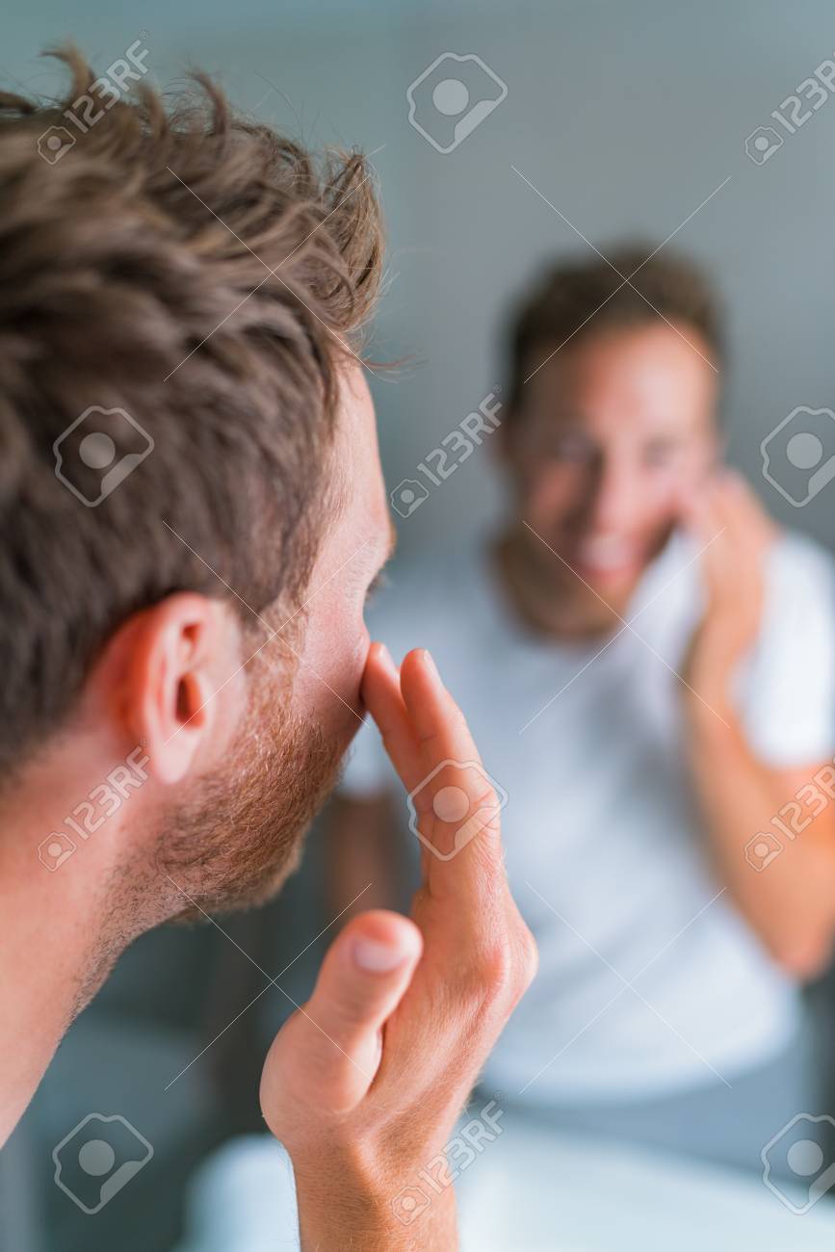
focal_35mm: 35
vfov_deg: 54.4
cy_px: 626
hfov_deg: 37.9
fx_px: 1217
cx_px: 418
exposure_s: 1/250
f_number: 1.7
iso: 400
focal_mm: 35
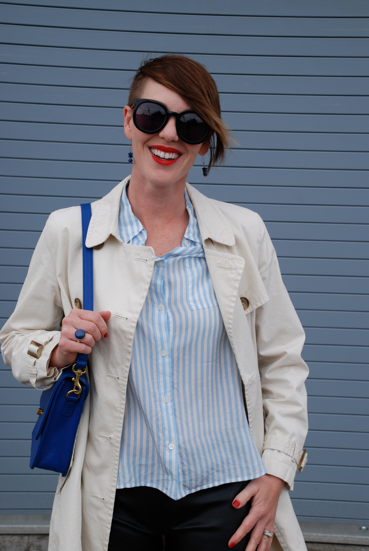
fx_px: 1150
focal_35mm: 75
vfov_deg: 27.0
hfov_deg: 18.2
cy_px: 276
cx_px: 184
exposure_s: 1/200
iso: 100
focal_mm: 50
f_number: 7.1
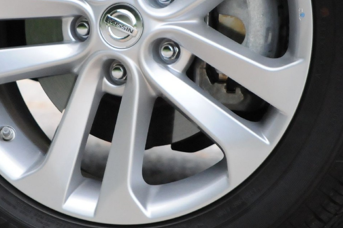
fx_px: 4578
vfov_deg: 2.9
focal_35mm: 481
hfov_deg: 4.3
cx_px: 118
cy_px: 33
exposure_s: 1/320
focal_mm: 122
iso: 2000
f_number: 5.6
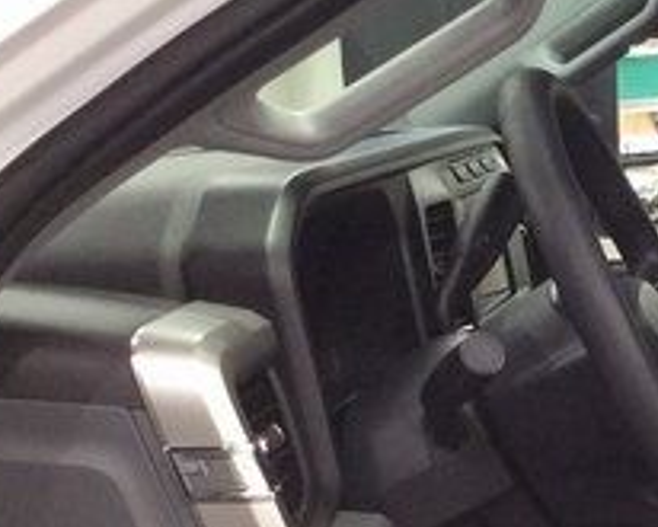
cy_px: 447
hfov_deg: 18.3
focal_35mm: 97
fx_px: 1890
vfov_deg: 15.7
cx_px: 872
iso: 125
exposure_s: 1/25
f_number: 2.4
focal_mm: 3.3
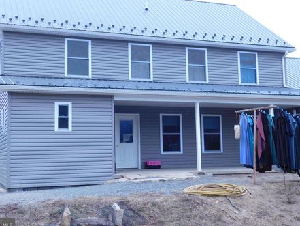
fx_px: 442
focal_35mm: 51
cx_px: 144
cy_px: 103
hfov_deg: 37.5
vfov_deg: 28.6
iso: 125
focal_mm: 8
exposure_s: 1/160
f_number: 3.7
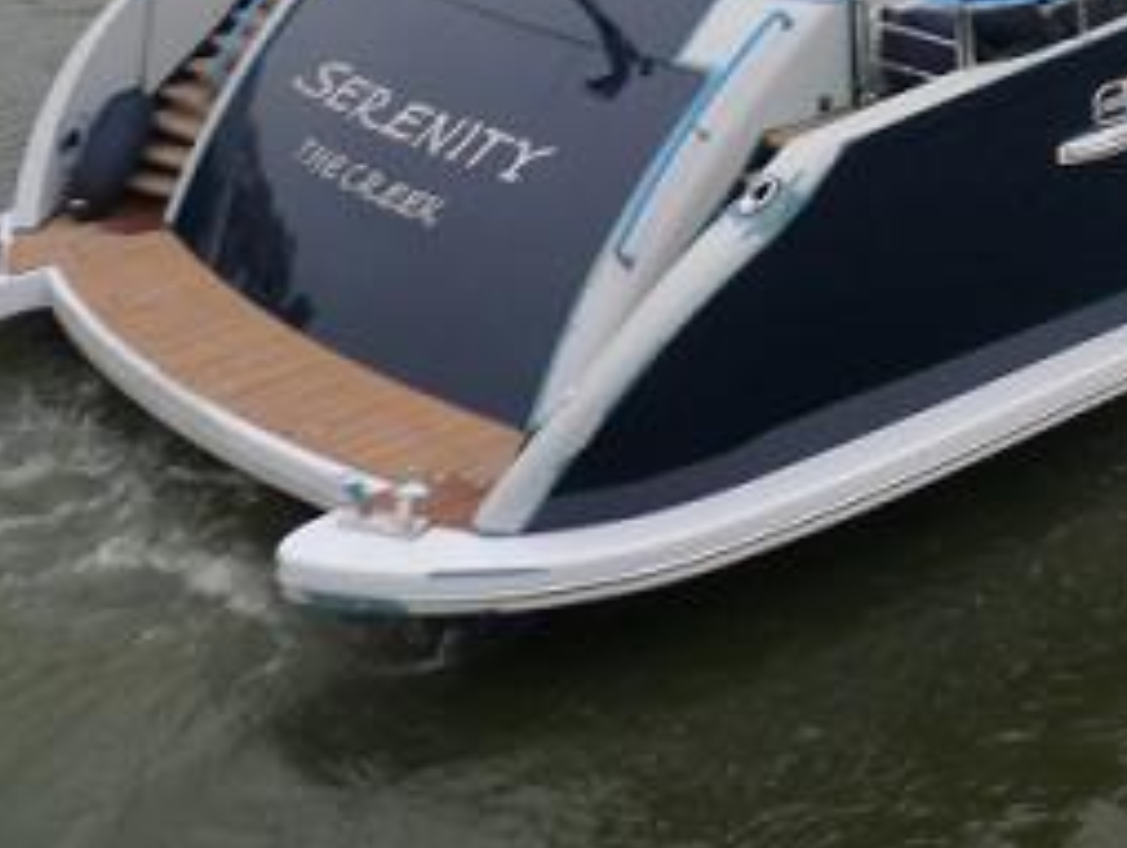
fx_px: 2216
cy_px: -209
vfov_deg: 20.1
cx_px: 1260
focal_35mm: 68
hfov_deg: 26.2
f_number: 2.8
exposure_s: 1/40
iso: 125
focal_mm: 4.8
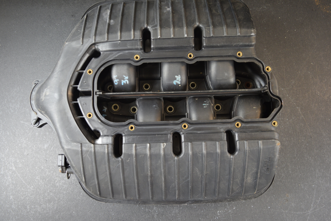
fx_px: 276
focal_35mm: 30
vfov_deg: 43.6
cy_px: 110
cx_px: 166
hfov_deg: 61.9
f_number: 4
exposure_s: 1/60
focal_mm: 20
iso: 400
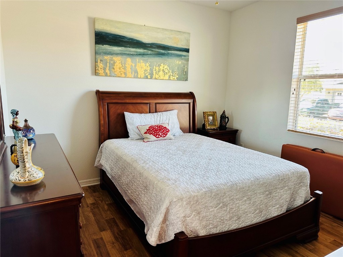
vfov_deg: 56.8
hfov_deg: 71.6
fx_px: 238
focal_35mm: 24
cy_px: 128
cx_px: 172
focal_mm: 6.86
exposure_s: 1/60
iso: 125
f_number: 1.78
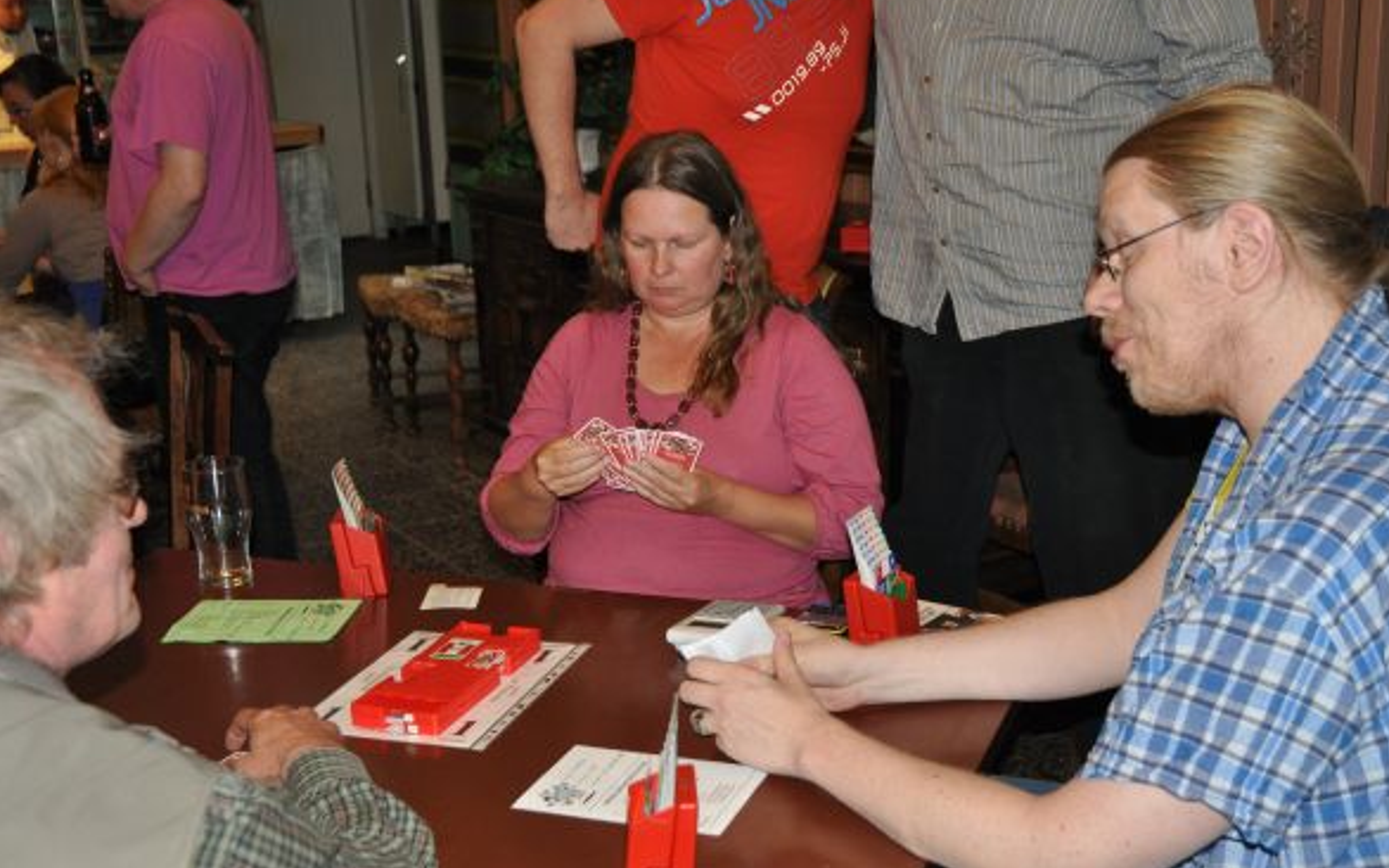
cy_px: 435
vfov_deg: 26.6
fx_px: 1836
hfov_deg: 41.4
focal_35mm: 49
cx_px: 706
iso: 800
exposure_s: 1/60
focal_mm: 31
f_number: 4
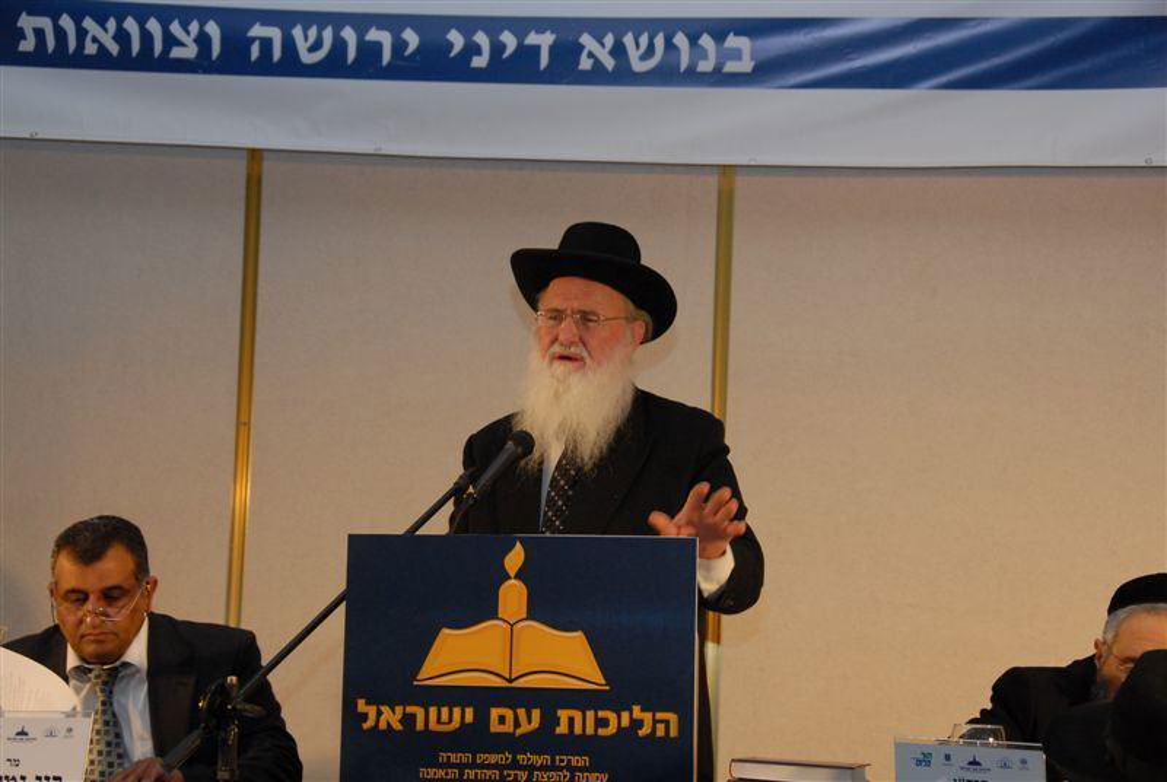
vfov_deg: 16.6
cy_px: 391
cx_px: 584
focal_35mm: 82
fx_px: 2678
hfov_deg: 24.6
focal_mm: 55
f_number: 6.3
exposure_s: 1/60
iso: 640
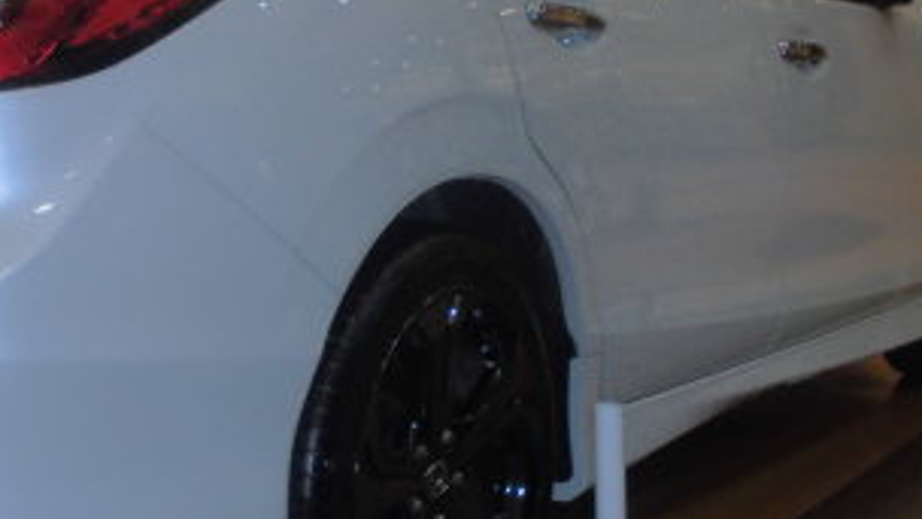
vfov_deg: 15.4
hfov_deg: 26.5
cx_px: 136
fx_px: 1907
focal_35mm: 78
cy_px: 137
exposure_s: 1/60
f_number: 4
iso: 100
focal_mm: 6.1
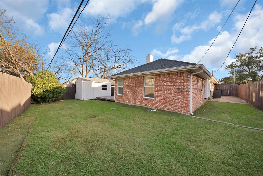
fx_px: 88
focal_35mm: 12
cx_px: 132
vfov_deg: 90.1
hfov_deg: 112.6
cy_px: 88
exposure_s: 1/40
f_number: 18
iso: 640
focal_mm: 12
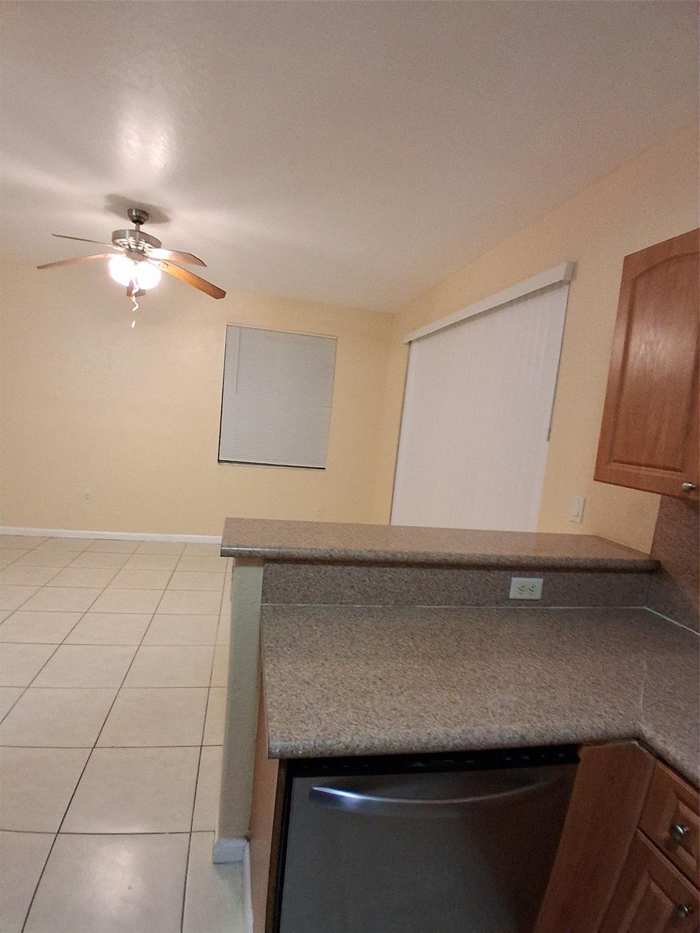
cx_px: 350
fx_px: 458
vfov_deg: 91.0
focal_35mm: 17
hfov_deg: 74.7
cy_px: 466
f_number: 2.2
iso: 320
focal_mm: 1.4
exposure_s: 1/40
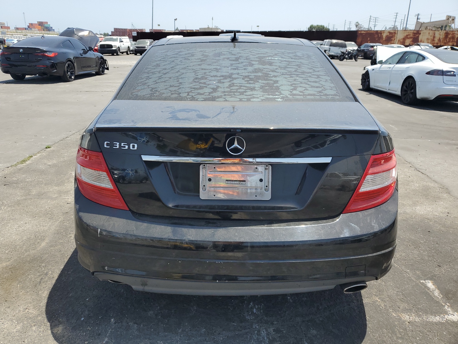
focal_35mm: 26
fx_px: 344
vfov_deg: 53.1
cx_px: 229
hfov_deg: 67.3
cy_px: 172
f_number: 1.5
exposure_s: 1/2000
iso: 50
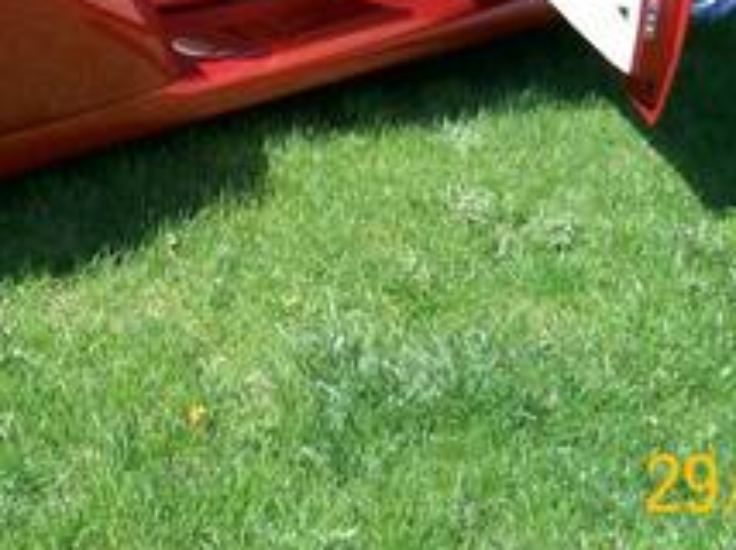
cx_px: 93
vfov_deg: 14.2
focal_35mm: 101
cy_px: -103
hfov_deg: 19.2
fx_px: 2145
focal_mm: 6
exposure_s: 1/590
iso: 80
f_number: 2.7
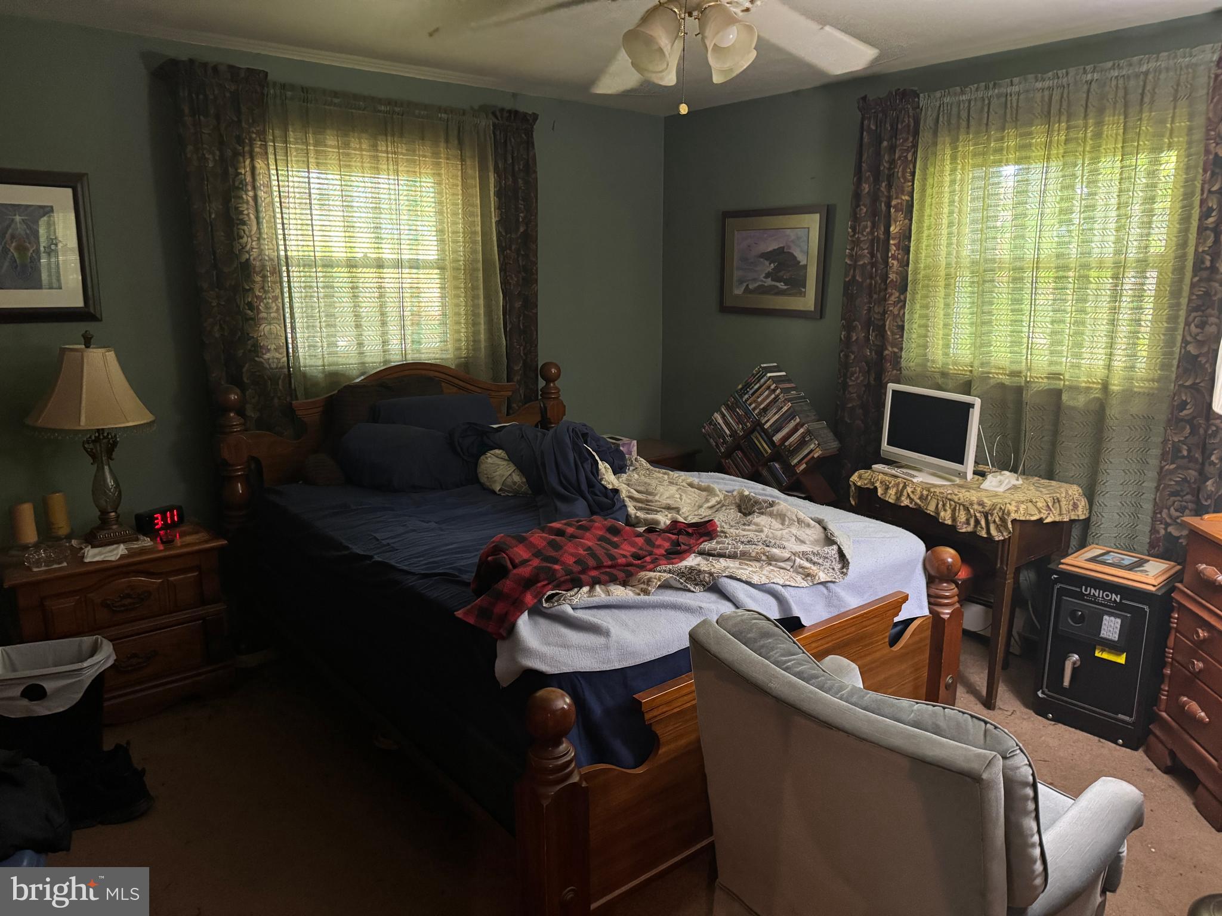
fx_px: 847
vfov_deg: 56.8
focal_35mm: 24
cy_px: 458
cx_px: 611
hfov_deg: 71.6
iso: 800
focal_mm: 6.76
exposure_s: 1/30
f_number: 1.78
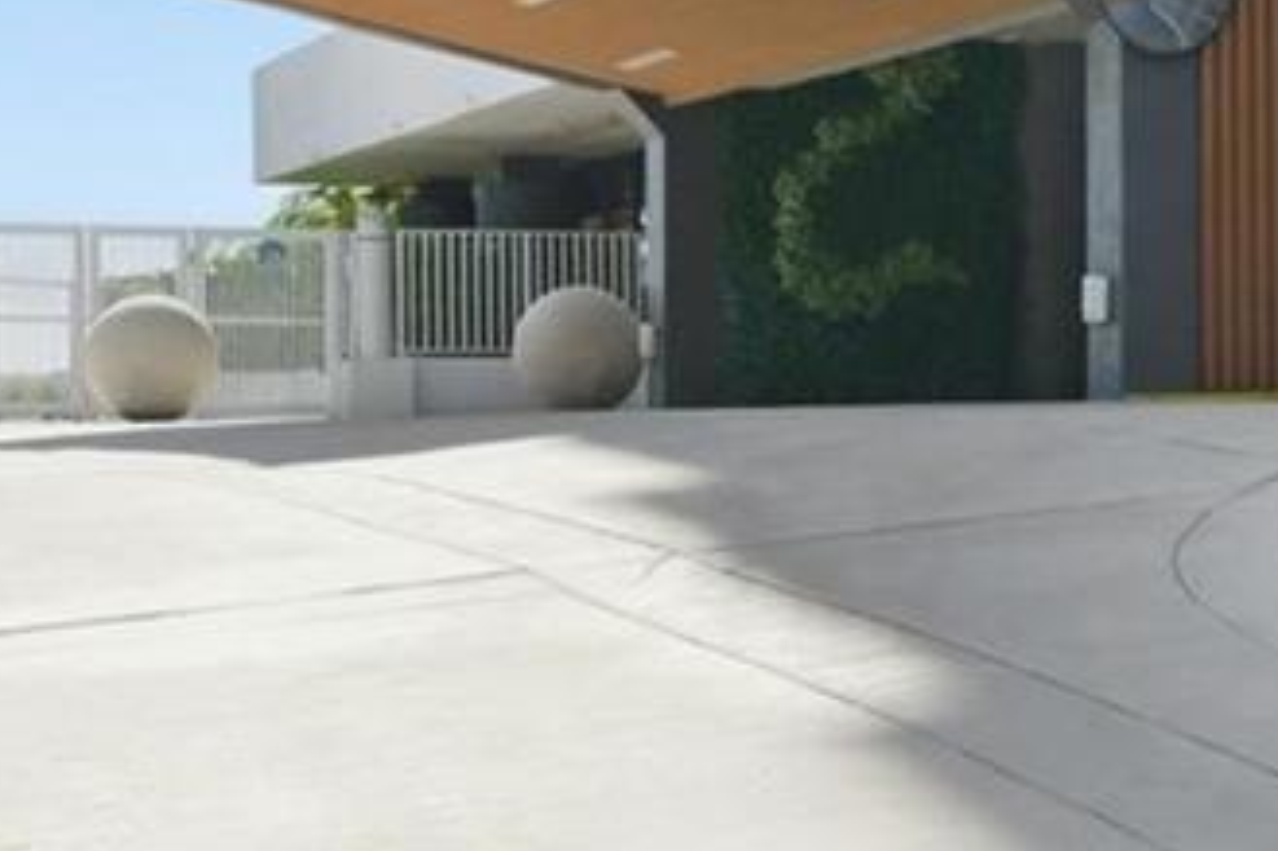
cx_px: 1212
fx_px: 3796
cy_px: 439
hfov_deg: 18.7
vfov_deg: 12.8
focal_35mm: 107
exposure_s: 1/320
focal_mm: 22
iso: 160
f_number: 7.1
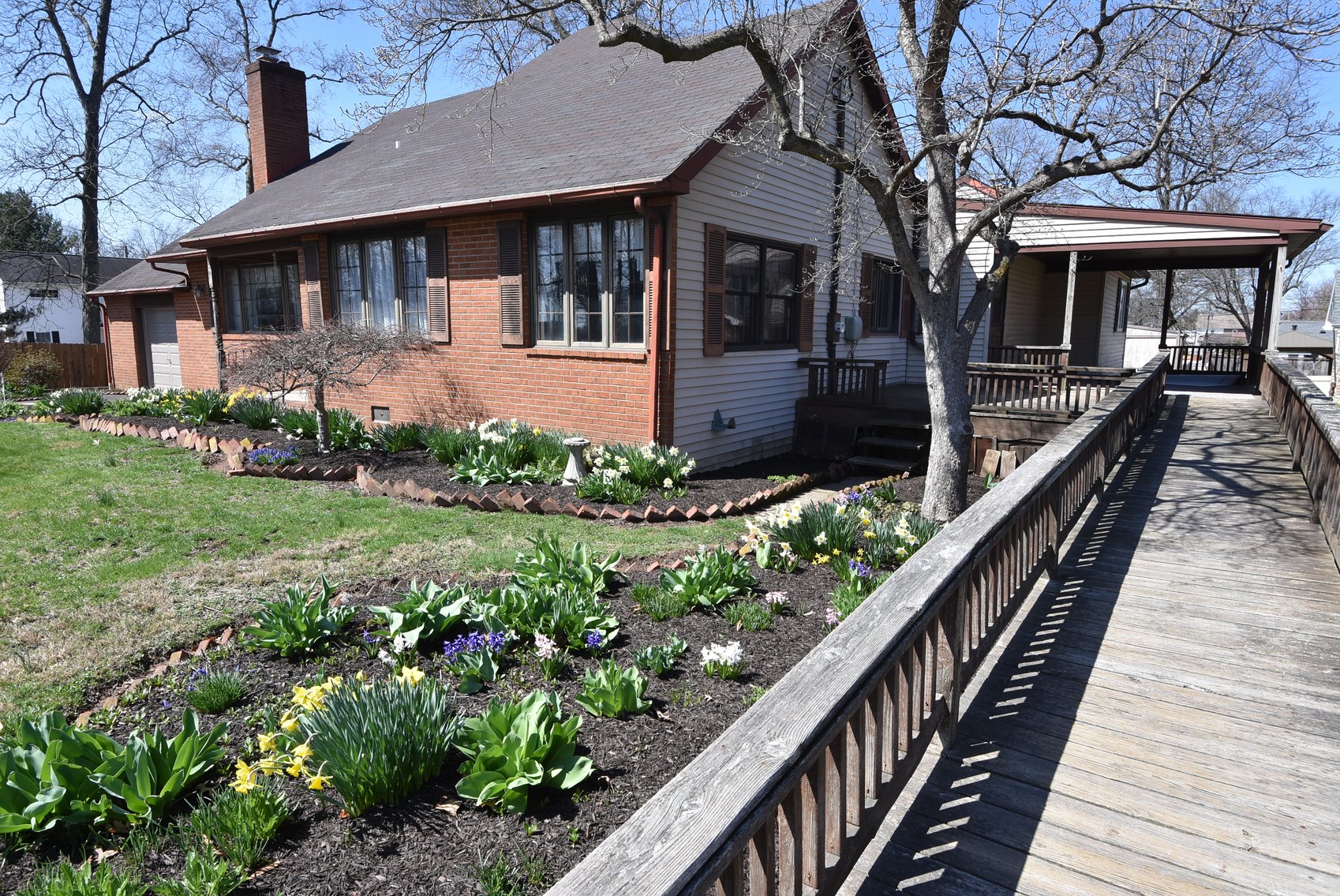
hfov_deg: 85.4
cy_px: 448
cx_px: 670
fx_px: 726
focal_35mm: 20
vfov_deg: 63.3
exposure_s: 1/500
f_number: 8
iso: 400
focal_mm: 13
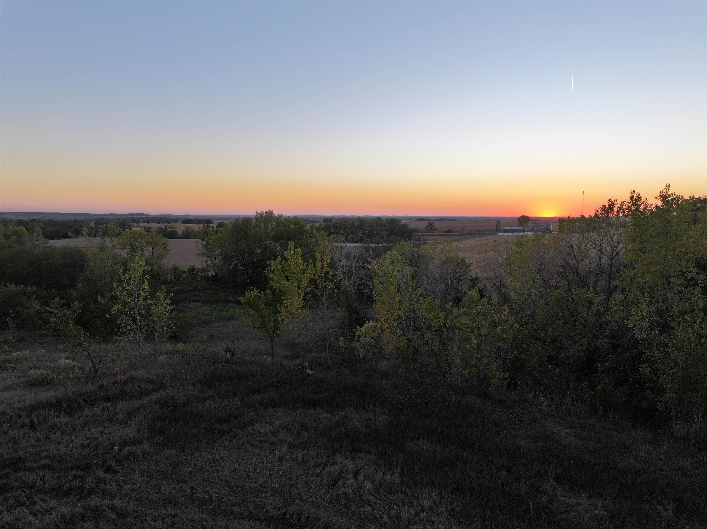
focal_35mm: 24
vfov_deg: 56.8
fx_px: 490
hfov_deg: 71.6
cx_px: 354
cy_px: 264
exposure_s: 1/120
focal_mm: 12.29
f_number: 2.8
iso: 100
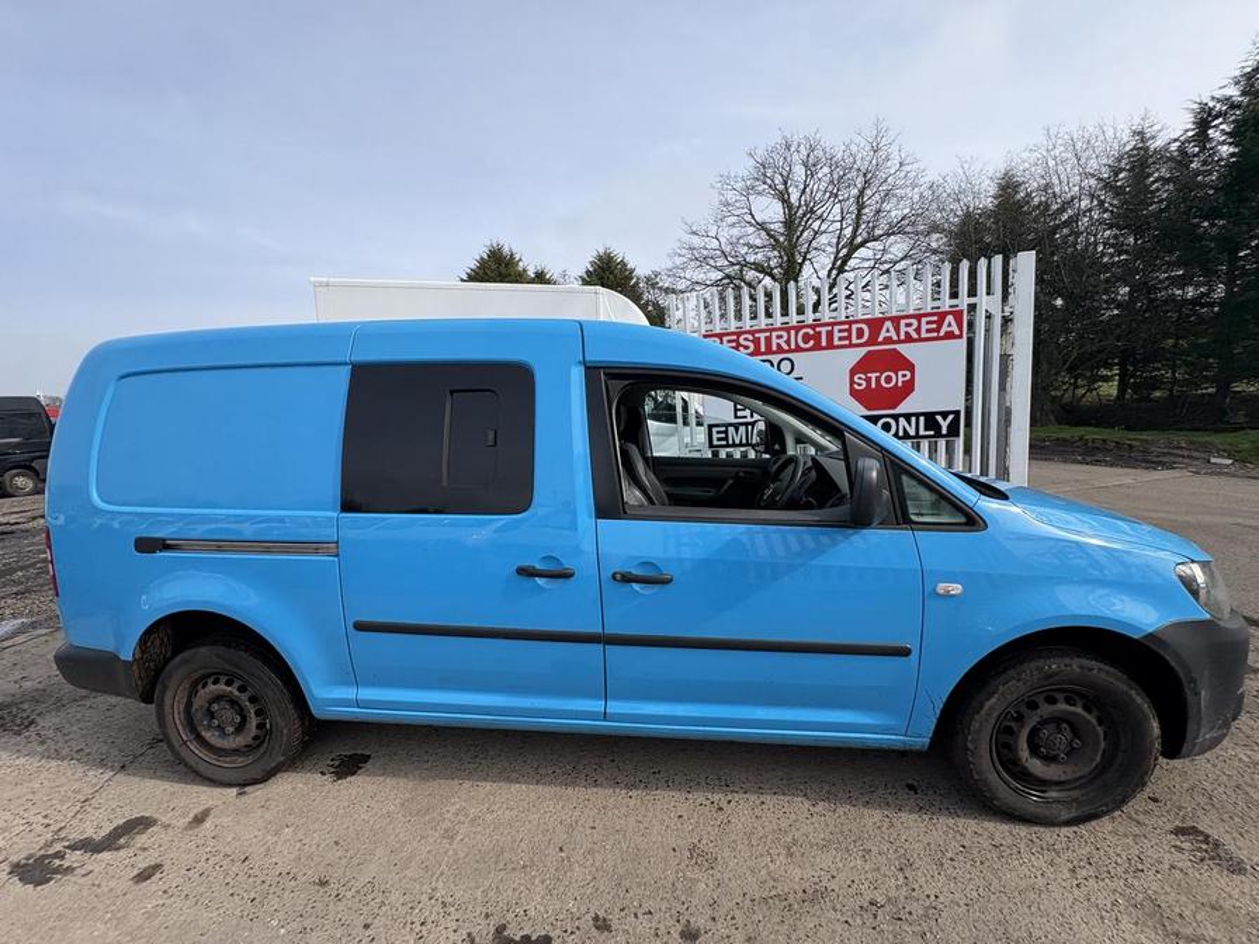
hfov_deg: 102.1
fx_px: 509
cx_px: 630
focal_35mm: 14
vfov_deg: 85.7
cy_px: 472
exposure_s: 1/1110
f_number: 2.2
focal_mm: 2.22
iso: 40
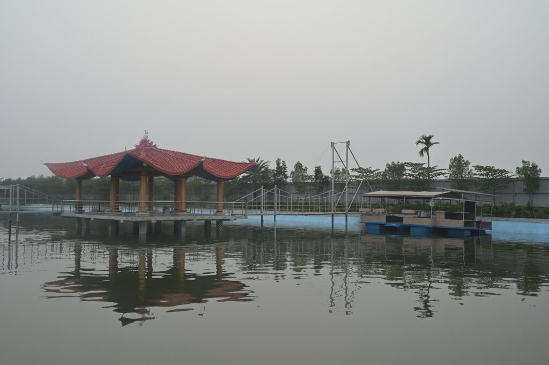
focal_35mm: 35
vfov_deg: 37.8
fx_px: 533
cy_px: 182
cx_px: 274
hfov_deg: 54.5
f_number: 4.5
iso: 800
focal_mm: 35
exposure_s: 1/200
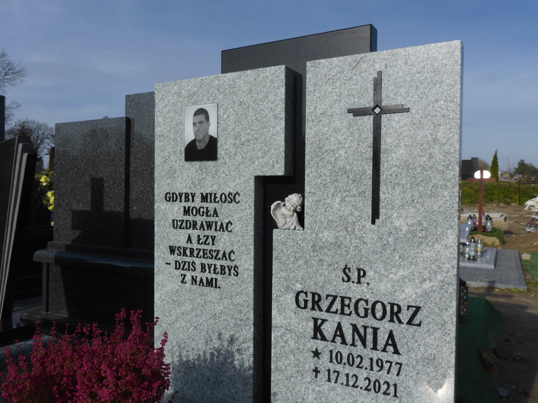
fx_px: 435
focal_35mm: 28
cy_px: 202
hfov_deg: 63.4
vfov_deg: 49.7
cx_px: 269
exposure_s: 1/200
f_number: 10
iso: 80
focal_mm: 4.9
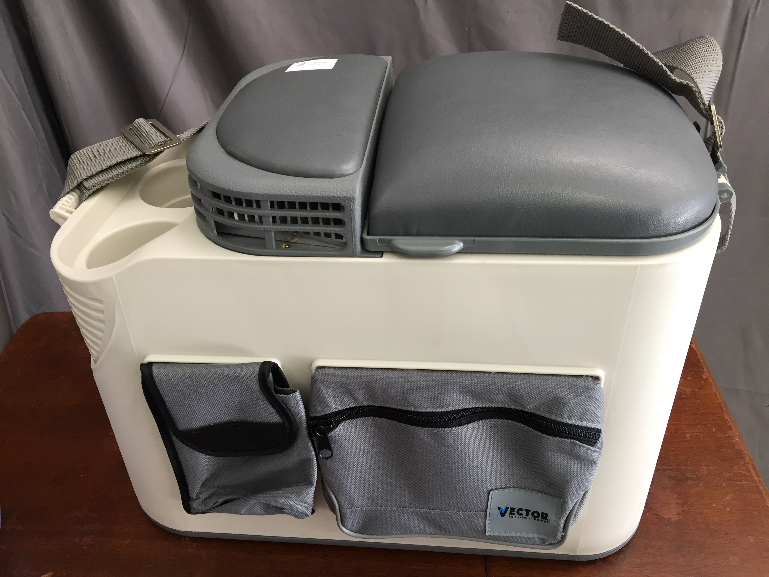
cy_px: 288
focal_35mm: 29
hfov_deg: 61.7
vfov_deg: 48.2
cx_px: 384
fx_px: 644
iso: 80
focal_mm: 4.15
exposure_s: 1/30
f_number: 2.2
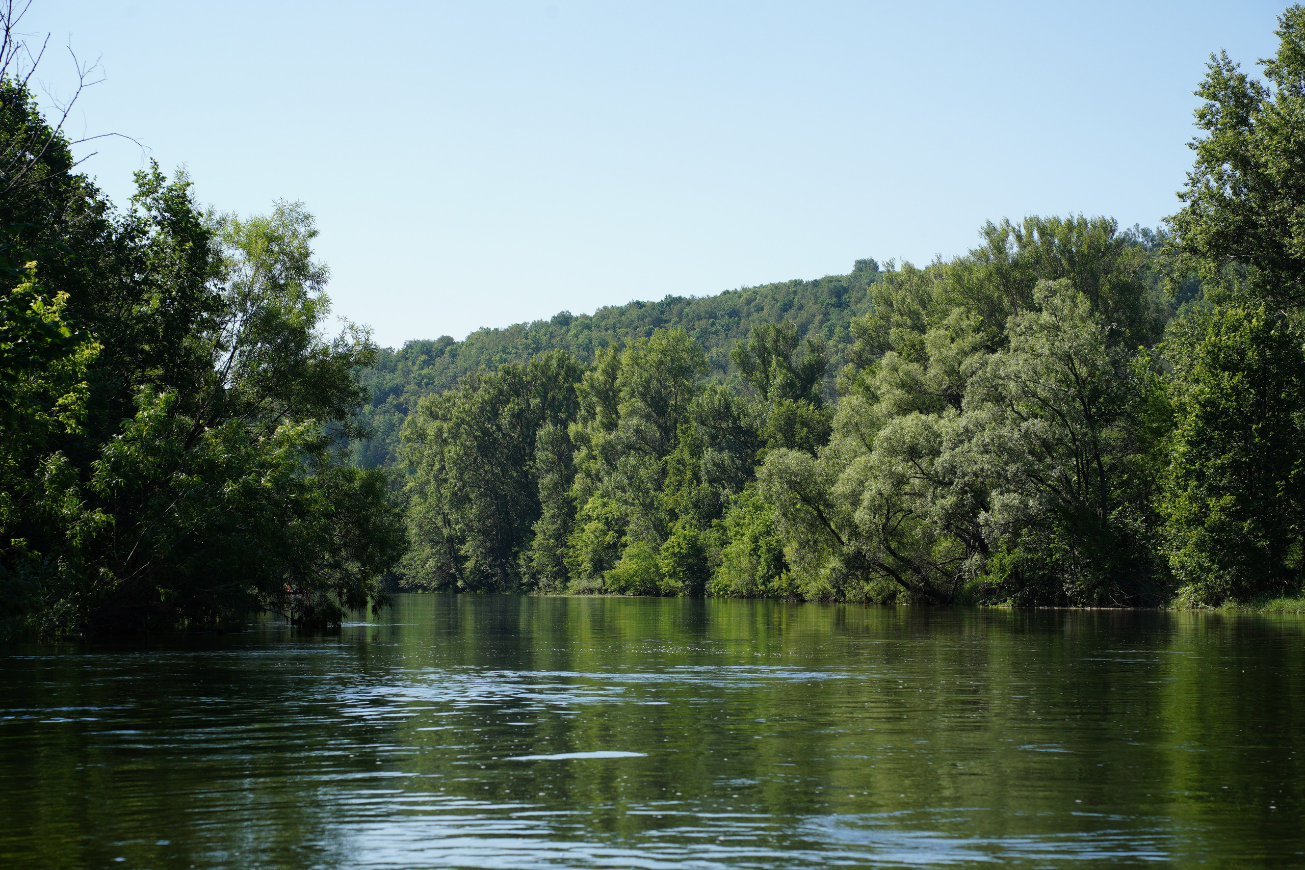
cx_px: 652
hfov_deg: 27.0
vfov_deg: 18.2
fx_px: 2719
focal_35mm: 75
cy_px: 435
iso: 500
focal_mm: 75
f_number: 8
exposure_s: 1/800
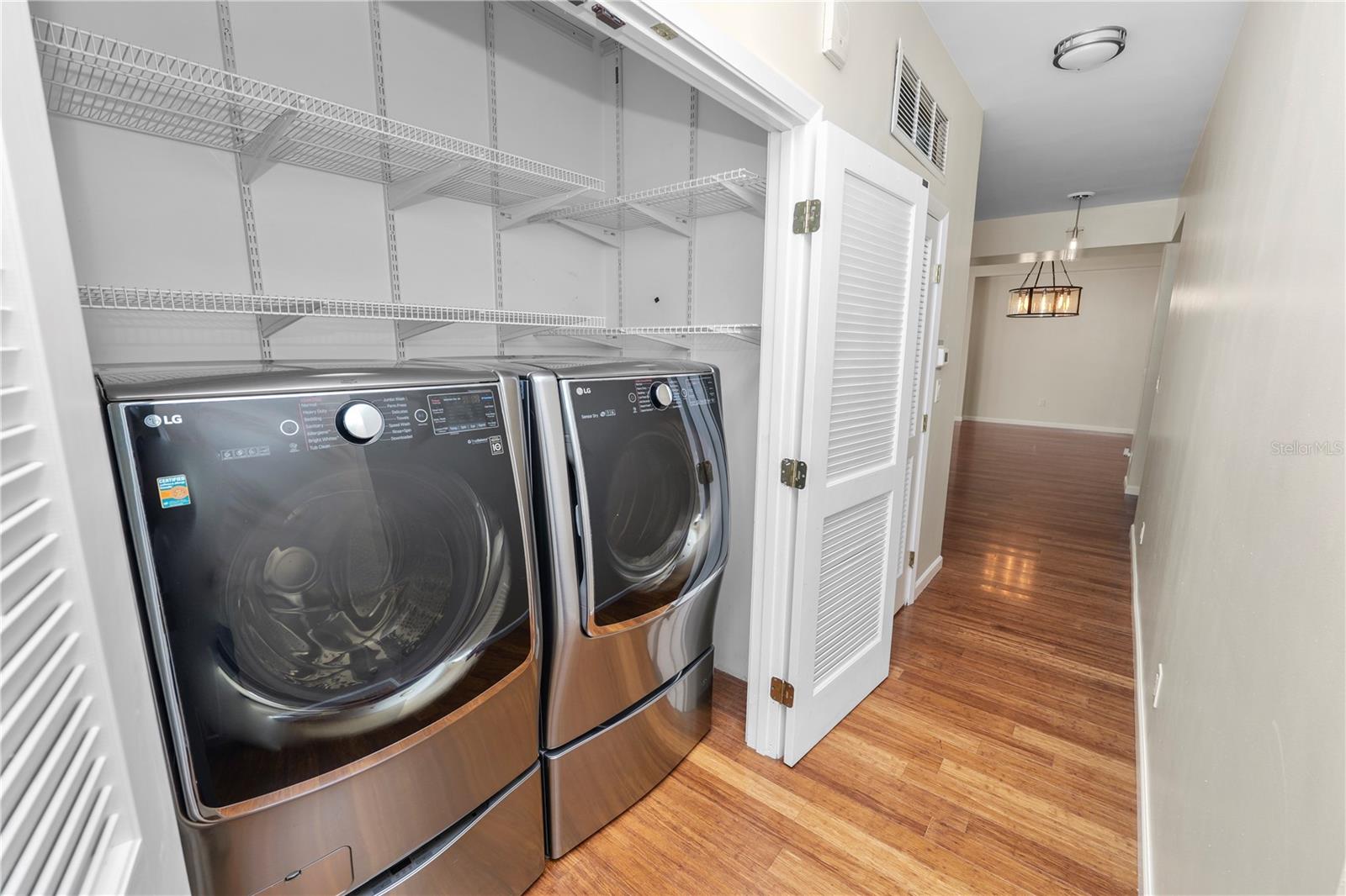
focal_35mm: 14
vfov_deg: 81.2
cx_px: 673
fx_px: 523
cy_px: 448
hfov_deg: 104.3
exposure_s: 1/50
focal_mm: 14
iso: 250
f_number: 6.3
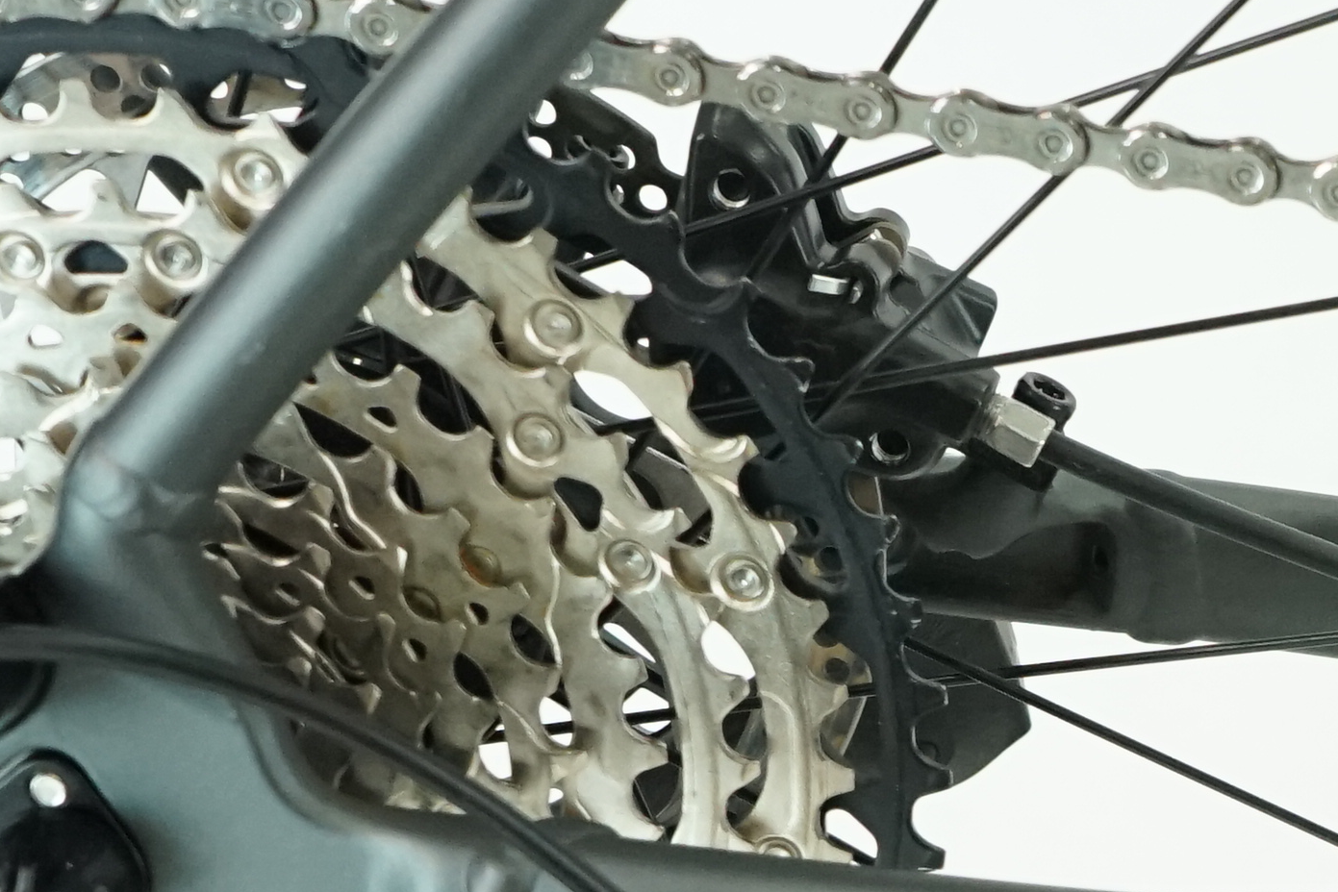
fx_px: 5130
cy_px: 1004
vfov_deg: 9.8
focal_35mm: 138
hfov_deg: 13.6
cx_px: 2230
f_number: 5.6
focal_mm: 32
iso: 2500
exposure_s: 1/200
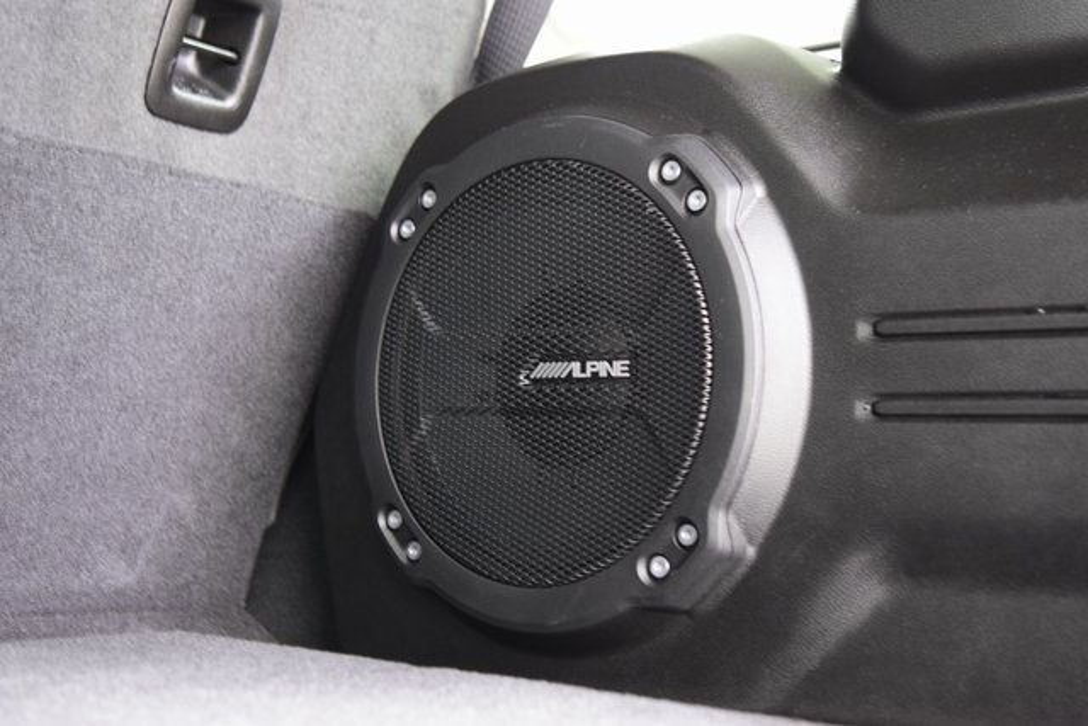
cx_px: 544
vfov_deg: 25.1
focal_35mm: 54
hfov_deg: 36.9
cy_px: 363
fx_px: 1632
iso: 1600
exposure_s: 1/2
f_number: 2.8
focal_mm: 36
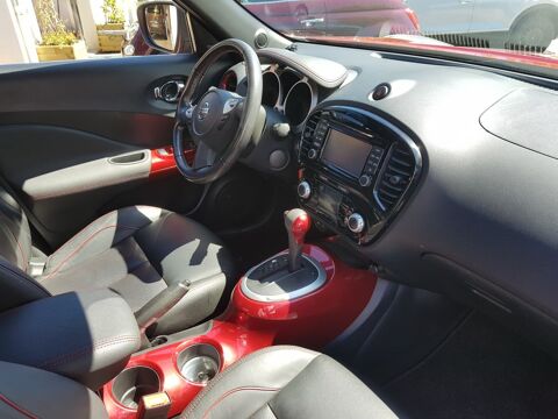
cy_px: 210
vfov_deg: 53.1
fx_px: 419
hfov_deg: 67.3
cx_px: 279
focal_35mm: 26
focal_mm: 4.2
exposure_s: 1/233
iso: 40
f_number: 1.7
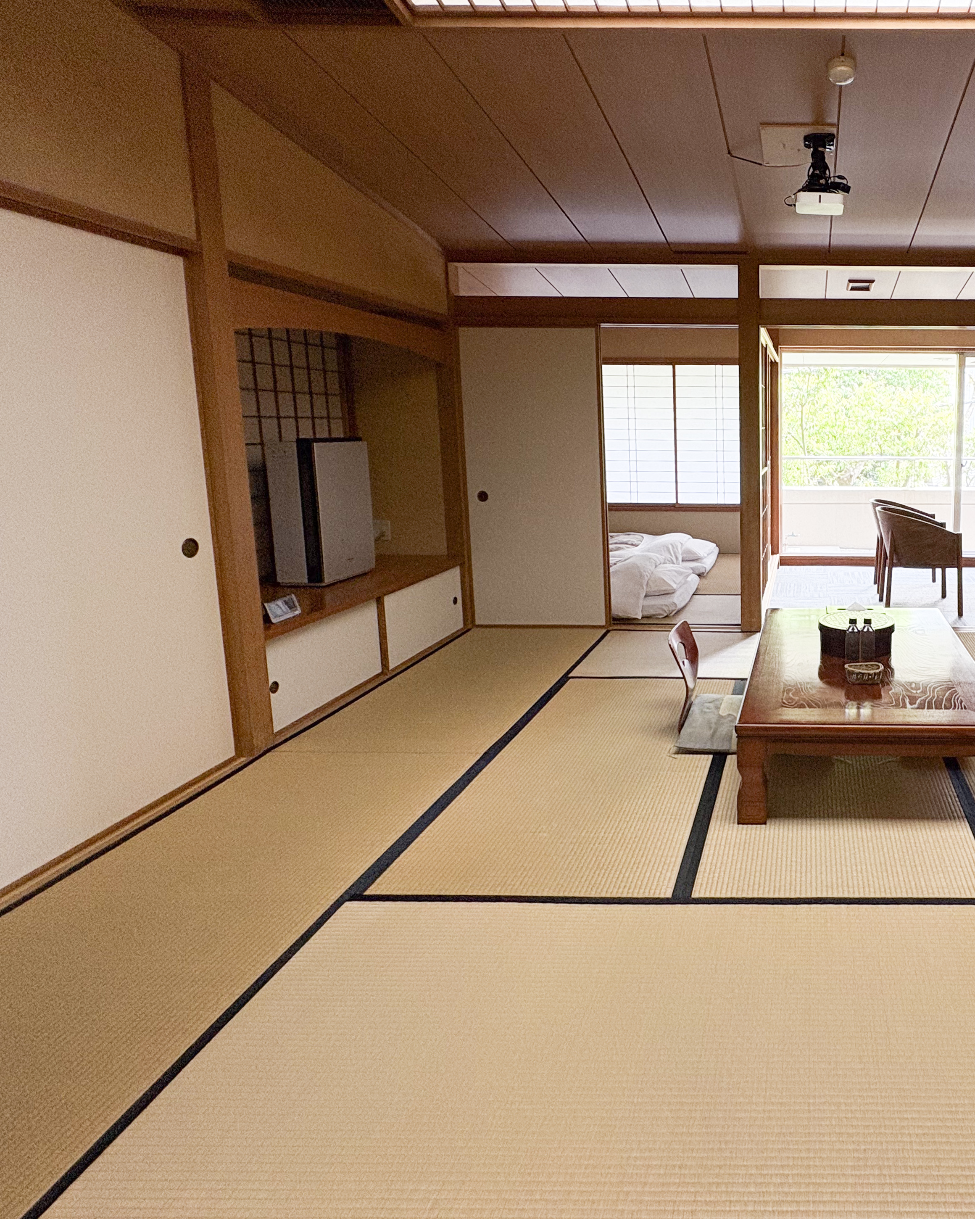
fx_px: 685
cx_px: 802
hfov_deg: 63.6
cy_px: 592
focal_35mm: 19
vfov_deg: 83.3
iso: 160
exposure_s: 1/100
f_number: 2.2
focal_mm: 2.22
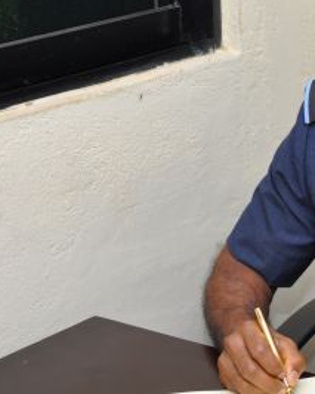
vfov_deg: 14.5
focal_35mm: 133
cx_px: 308
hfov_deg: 11.5
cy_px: 238
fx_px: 1549
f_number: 9.5
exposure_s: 1/125
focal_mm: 42
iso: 200
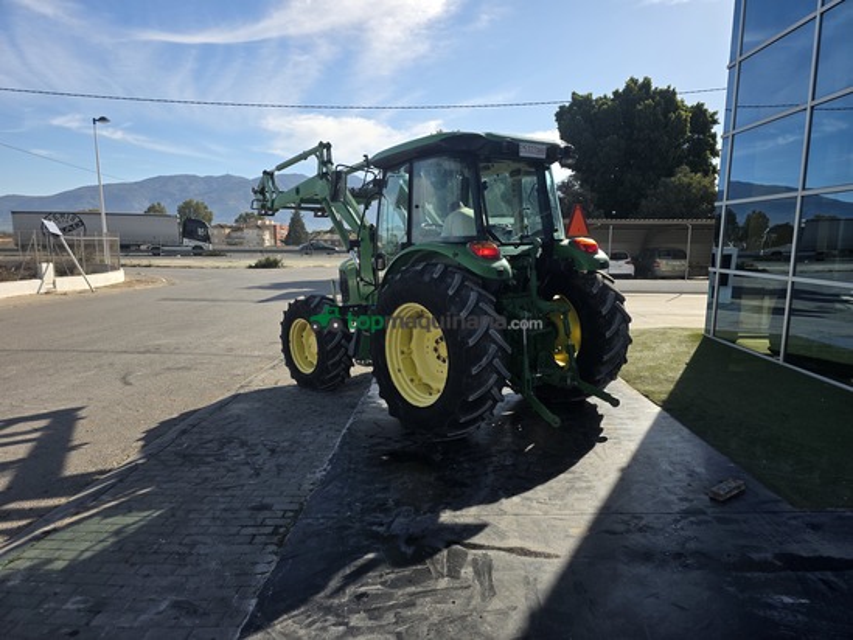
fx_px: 567
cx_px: 426
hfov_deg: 73.9
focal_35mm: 23
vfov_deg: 58.9
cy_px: 320
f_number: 1.7
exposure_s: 1/4145
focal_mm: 6.3
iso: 80
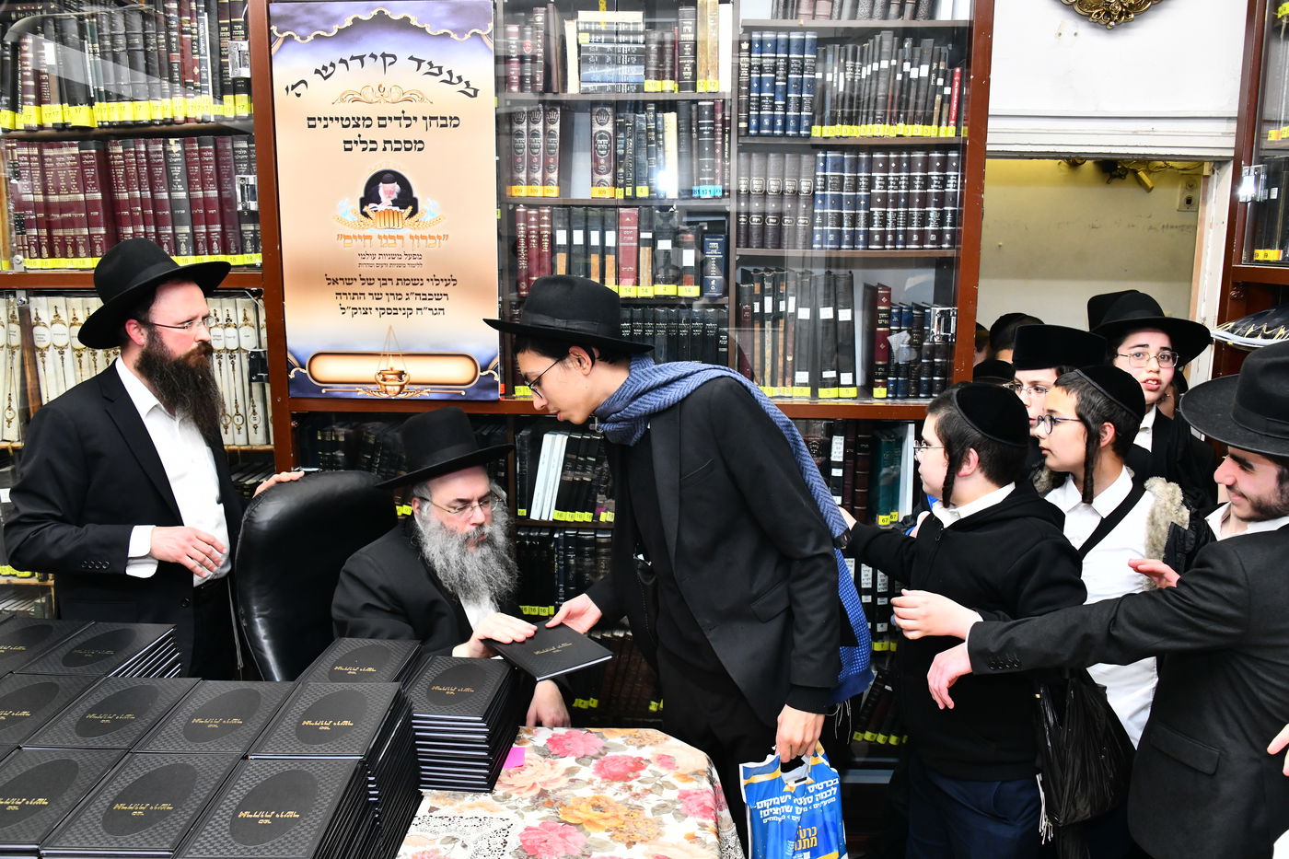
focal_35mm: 28
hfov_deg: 65.5
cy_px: 430
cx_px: 644
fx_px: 1002
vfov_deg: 46.4
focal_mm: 28
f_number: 5.6
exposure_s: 1/250
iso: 1600
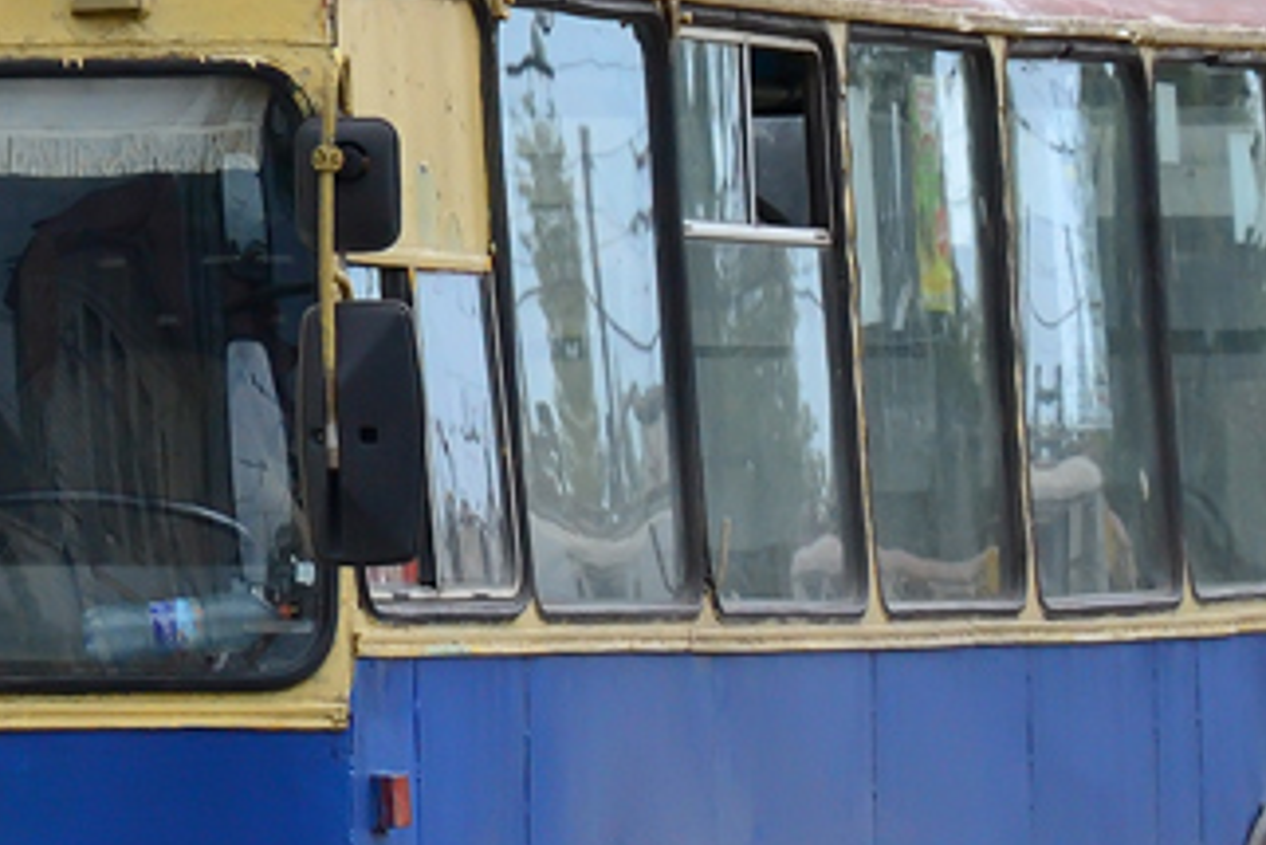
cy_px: 415
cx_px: 586
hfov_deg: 4.1
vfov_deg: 2.7
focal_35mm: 501
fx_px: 17611
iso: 400
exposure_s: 1/500
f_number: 8
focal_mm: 105
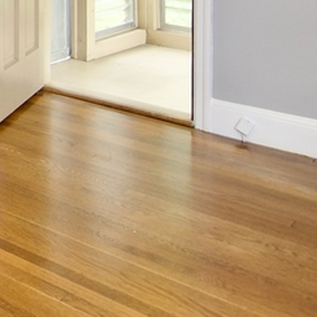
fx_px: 609
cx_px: -264
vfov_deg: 24.6
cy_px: -116
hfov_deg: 20.2
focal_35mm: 59
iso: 400
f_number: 4
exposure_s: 1/60
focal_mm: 11
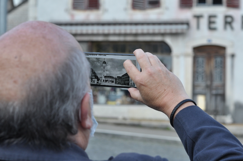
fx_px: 506
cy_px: 80
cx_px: 122
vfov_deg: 18.1
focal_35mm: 75
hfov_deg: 27.0
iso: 400
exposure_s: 1/640
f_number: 5
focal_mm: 50
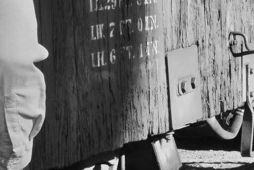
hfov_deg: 8.0
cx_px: 365
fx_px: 1785
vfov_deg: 5.4
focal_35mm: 253
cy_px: -136
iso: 160
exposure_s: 1/50
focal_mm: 34
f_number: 16
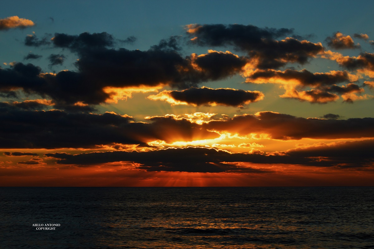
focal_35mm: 82
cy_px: 124
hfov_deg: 24.6
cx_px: 187
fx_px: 856
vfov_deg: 16.5
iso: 280
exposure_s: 1/500
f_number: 11
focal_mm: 55
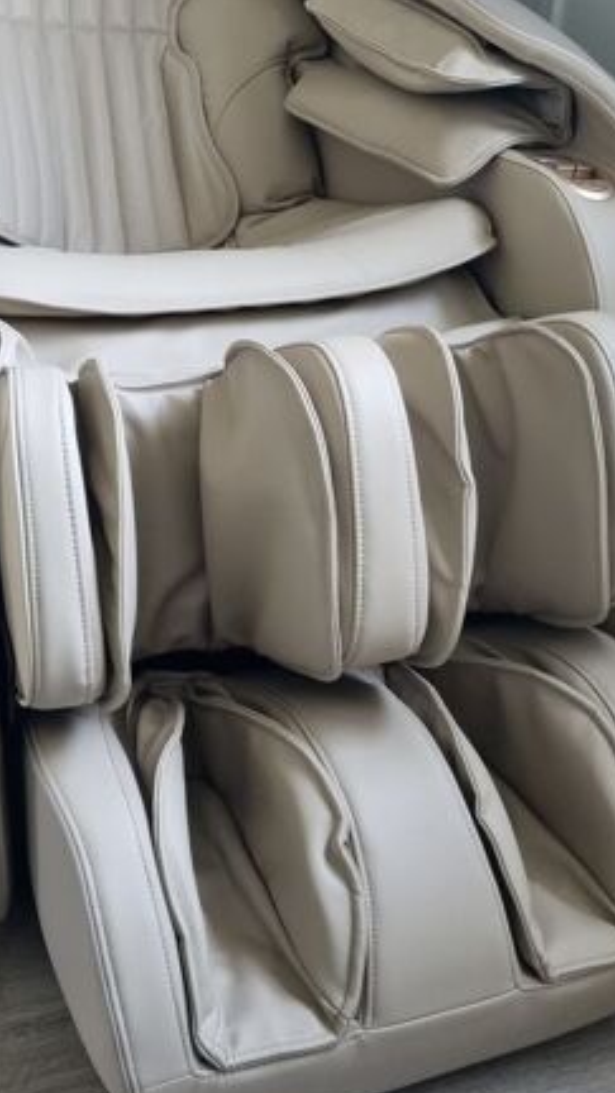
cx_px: 223
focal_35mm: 42
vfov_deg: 47.8
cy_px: 400
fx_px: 1218
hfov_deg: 28.2
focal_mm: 5.4
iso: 500
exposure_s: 1/40
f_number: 1.8
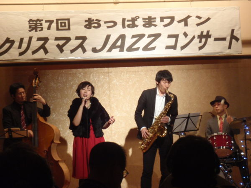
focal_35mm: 102
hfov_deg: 19.3
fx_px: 740
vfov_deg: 14.5
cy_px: 94
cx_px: 126
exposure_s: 1/13
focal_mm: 18.2
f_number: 5.1
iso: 200
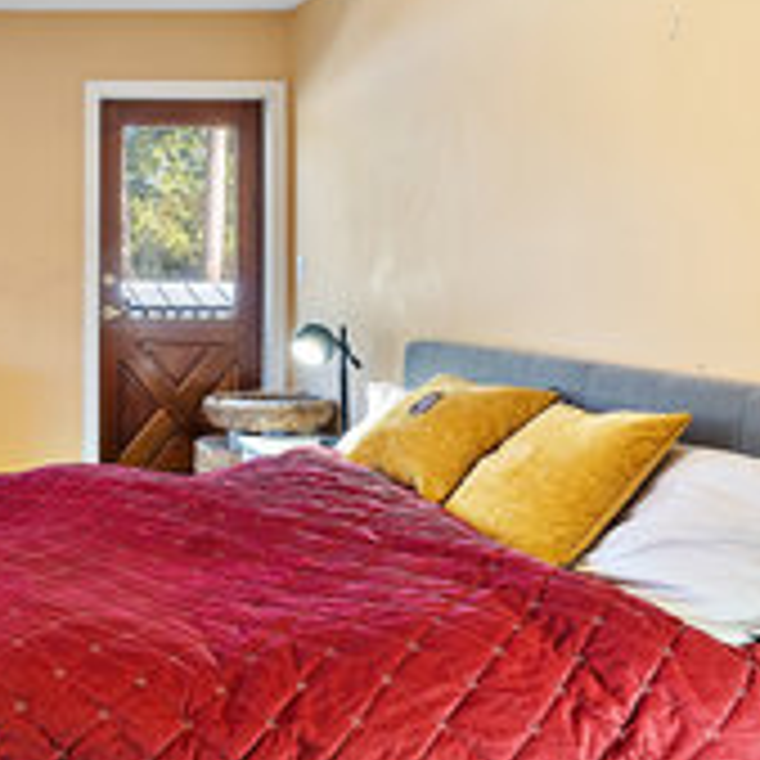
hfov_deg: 38.4
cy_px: 261
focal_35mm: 35
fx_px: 869
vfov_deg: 46.6
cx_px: -92
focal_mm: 16
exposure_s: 1/4
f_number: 7.1
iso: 400
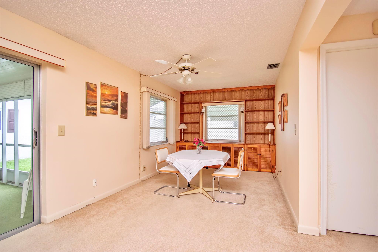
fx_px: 173
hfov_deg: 95.0
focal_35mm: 16
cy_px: 126
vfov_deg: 72.1
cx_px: 189
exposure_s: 1/60
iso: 1400
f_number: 4.8
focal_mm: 11
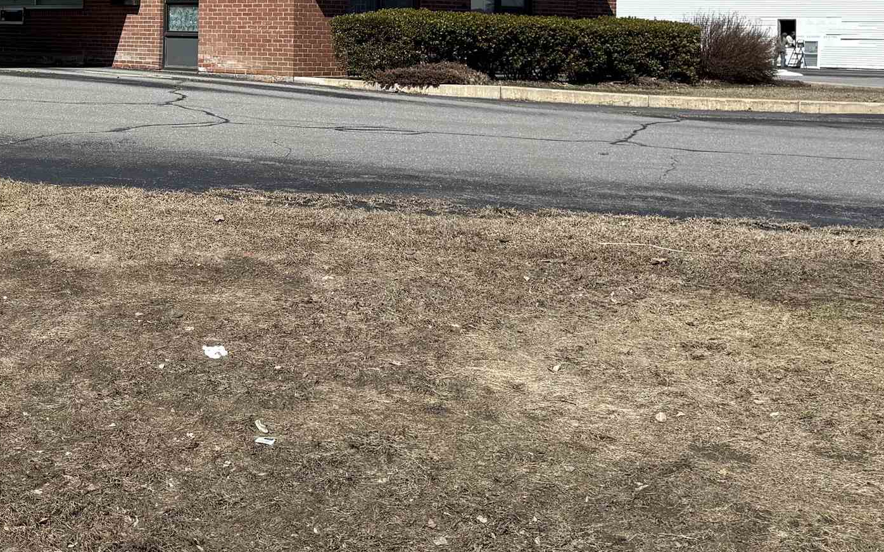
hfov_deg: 33.9
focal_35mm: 56
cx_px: 51
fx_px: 1349
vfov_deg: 22.1
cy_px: -25
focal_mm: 6.76
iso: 80
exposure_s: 1/5319
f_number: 1.78
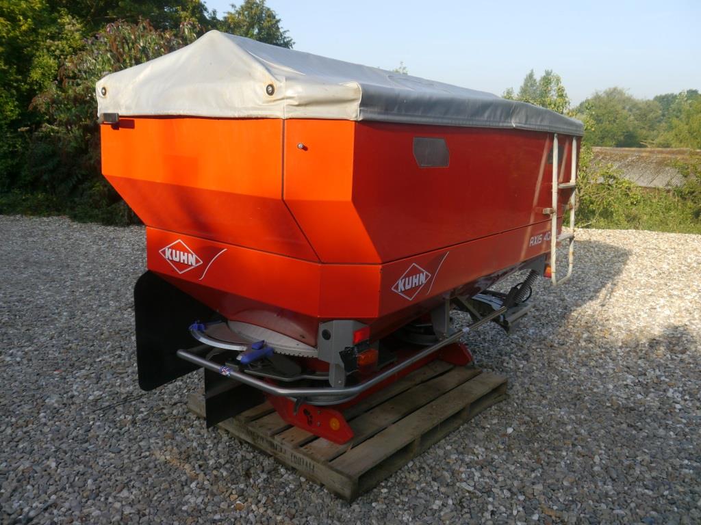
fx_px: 567
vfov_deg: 49.7
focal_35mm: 28
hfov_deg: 63.4
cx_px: 350
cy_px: 262
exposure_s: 1/320
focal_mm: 14
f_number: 5.6
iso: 160
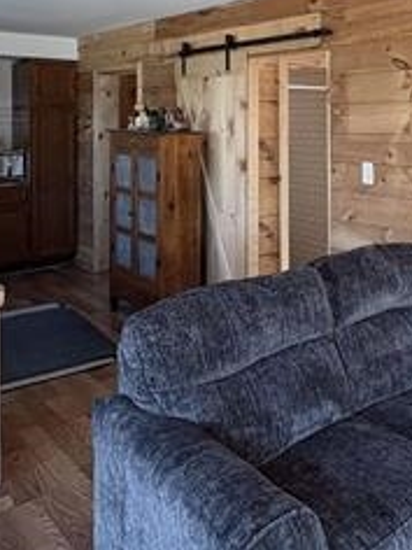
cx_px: 389
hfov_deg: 35.0
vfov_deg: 46.9
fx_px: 603
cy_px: 126
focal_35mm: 38
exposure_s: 1/60
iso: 320
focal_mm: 2.22
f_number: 2.2
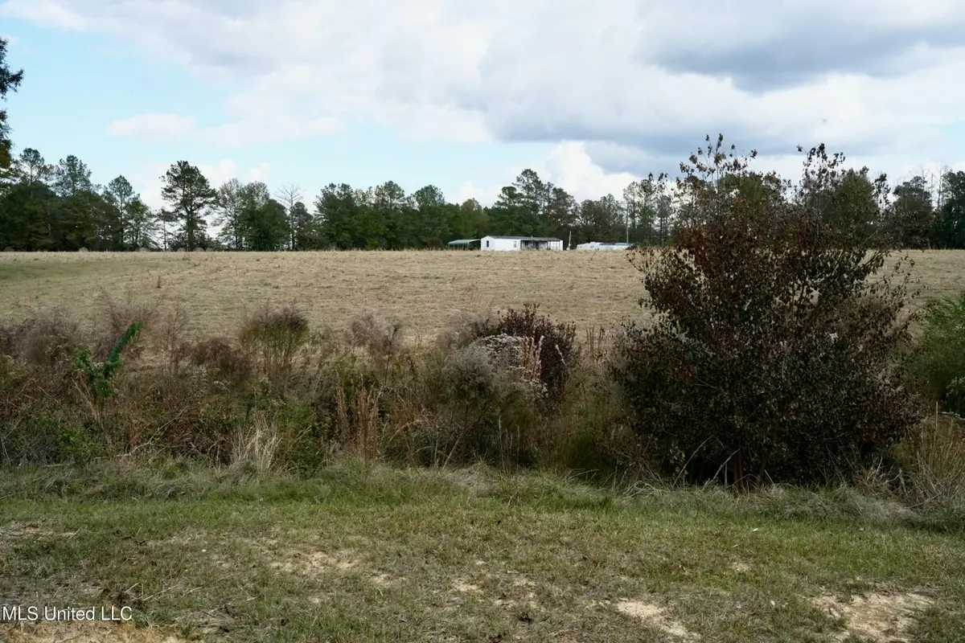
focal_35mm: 33
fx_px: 885
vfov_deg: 40.0
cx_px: 482
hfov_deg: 57.2
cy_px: 322
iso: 2000
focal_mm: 33
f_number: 16
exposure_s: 1/500
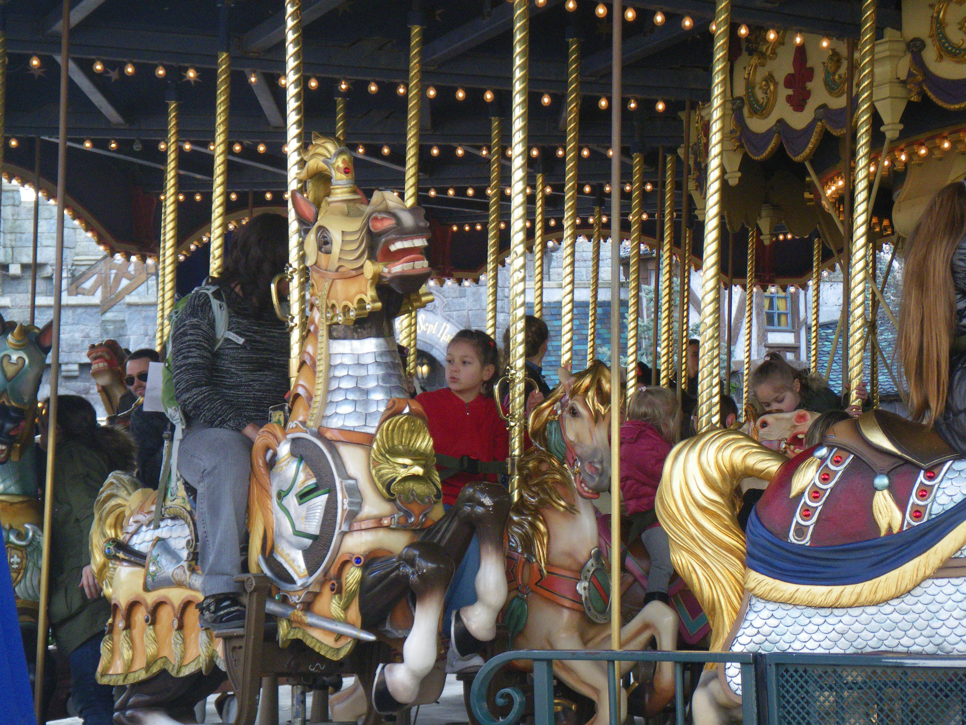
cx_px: 483
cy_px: 362
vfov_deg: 15.7
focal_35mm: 94
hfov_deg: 20.9
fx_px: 2623
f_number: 5
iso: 320
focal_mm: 16.7
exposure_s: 1/125
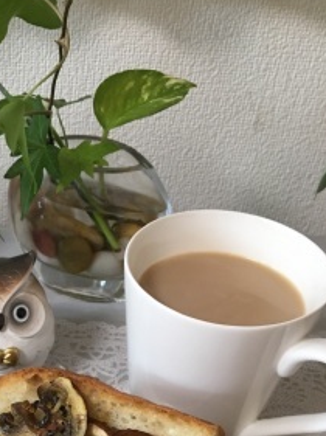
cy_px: 411
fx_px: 780
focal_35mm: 62
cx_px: -16
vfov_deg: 29.6
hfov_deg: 22.5
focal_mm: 4.15
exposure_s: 1/30
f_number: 2.2
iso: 125
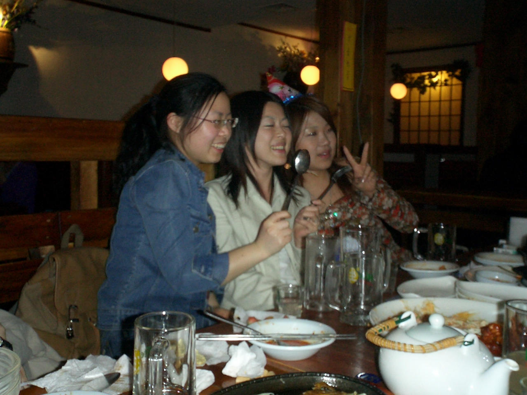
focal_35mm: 37
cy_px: 198
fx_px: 563
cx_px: 264
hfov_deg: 50.1
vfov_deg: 38.7
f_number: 3.5
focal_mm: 5.6
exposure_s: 1/40
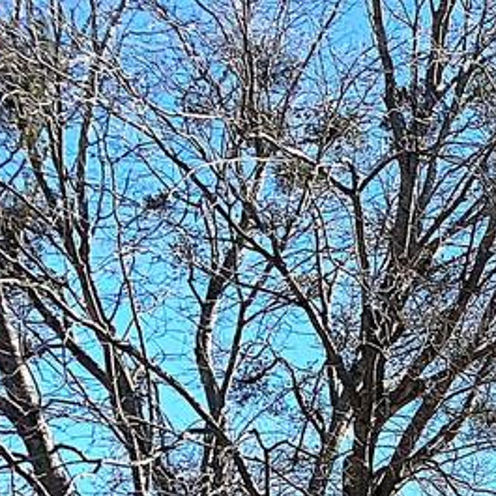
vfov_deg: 12.5
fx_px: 2026
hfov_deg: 11.0
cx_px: 1320
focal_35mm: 125
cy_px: 949
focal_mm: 4.25
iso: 25
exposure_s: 1/2257
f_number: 1.8
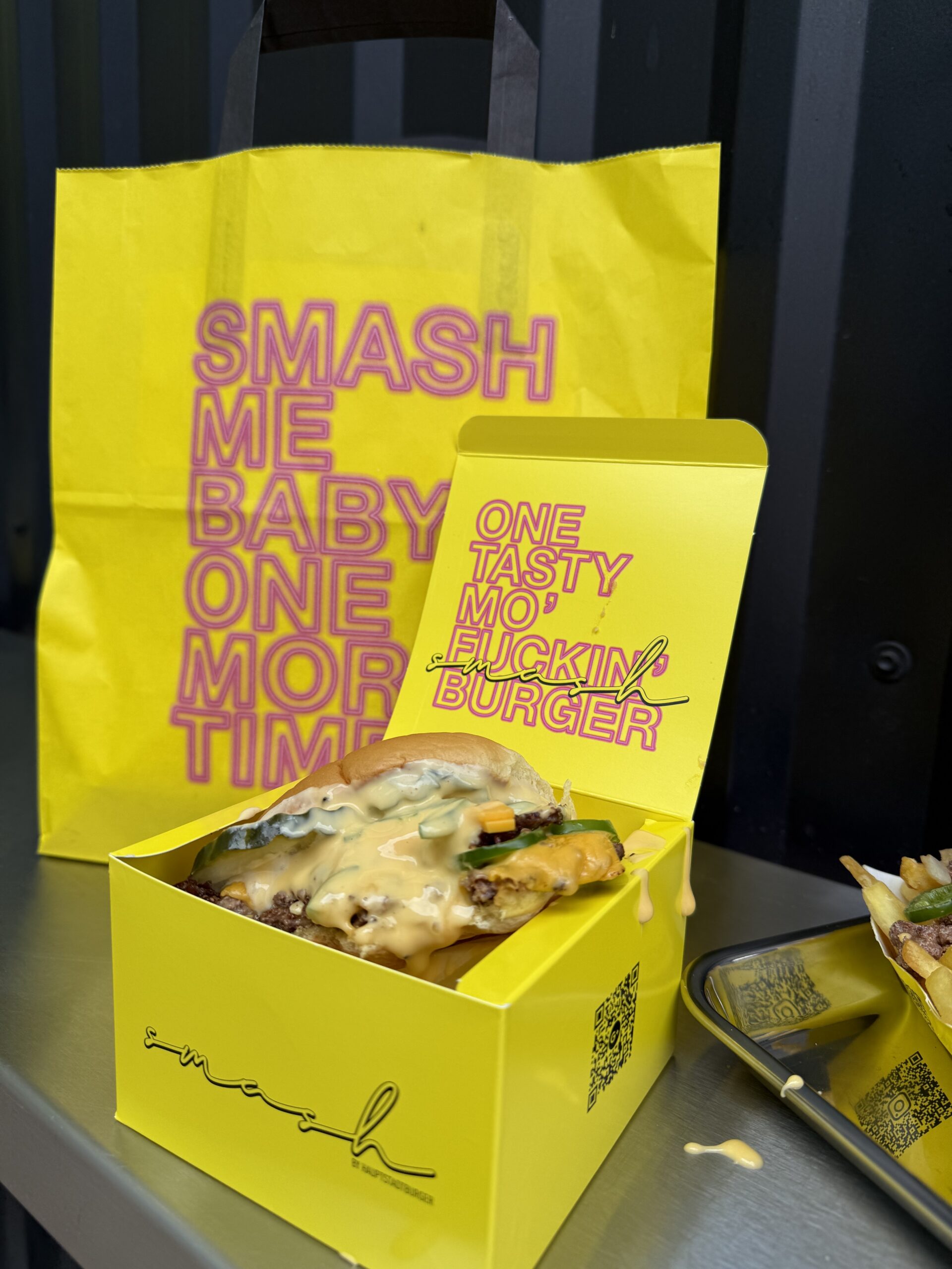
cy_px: 634
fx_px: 880
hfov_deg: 56.8
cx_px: 476
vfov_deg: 71.6
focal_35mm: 24
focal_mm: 6.76
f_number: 1.78
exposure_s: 1/1361
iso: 80
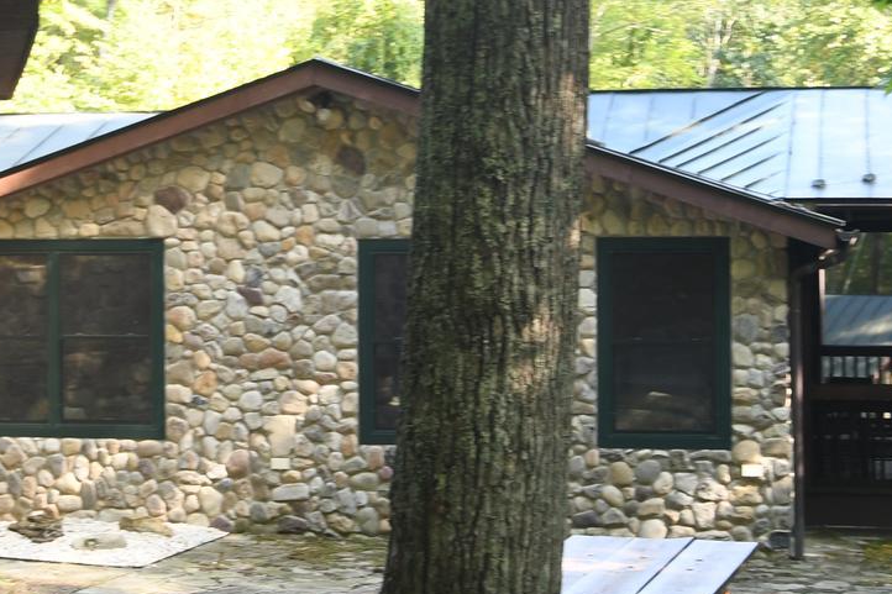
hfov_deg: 23.9
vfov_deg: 16.0
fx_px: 2105
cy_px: 149
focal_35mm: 85
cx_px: 395
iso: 200
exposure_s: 1/30
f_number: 5.6
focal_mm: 20
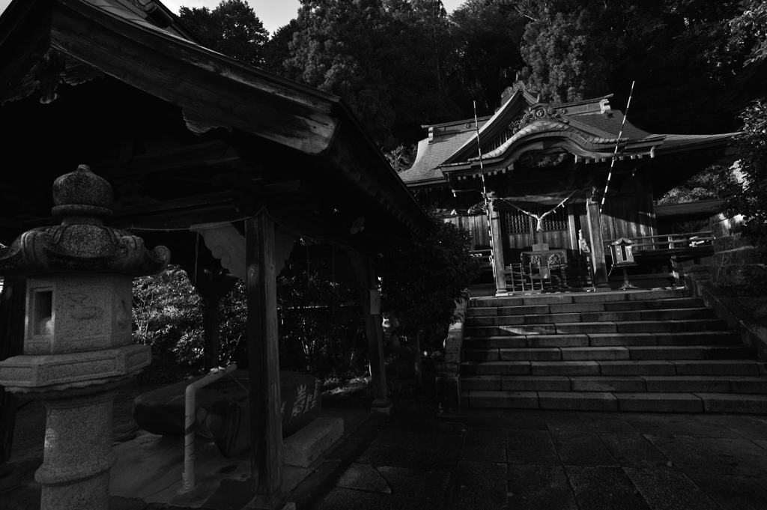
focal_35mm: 18
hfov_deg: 90.0
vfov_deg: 67.3
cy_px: 255
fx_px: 383
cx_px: 384
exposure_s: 1/250
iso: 125
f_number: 5.6
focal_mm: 18
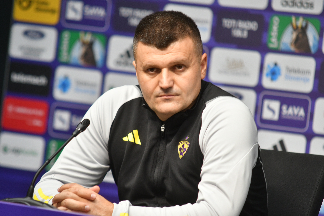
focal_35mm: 300
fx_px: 2700
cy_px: 108
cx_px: 162
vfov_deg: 4.6
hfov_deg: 6.9
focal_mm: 200
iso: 1000
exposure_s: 1/160
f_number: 3.2
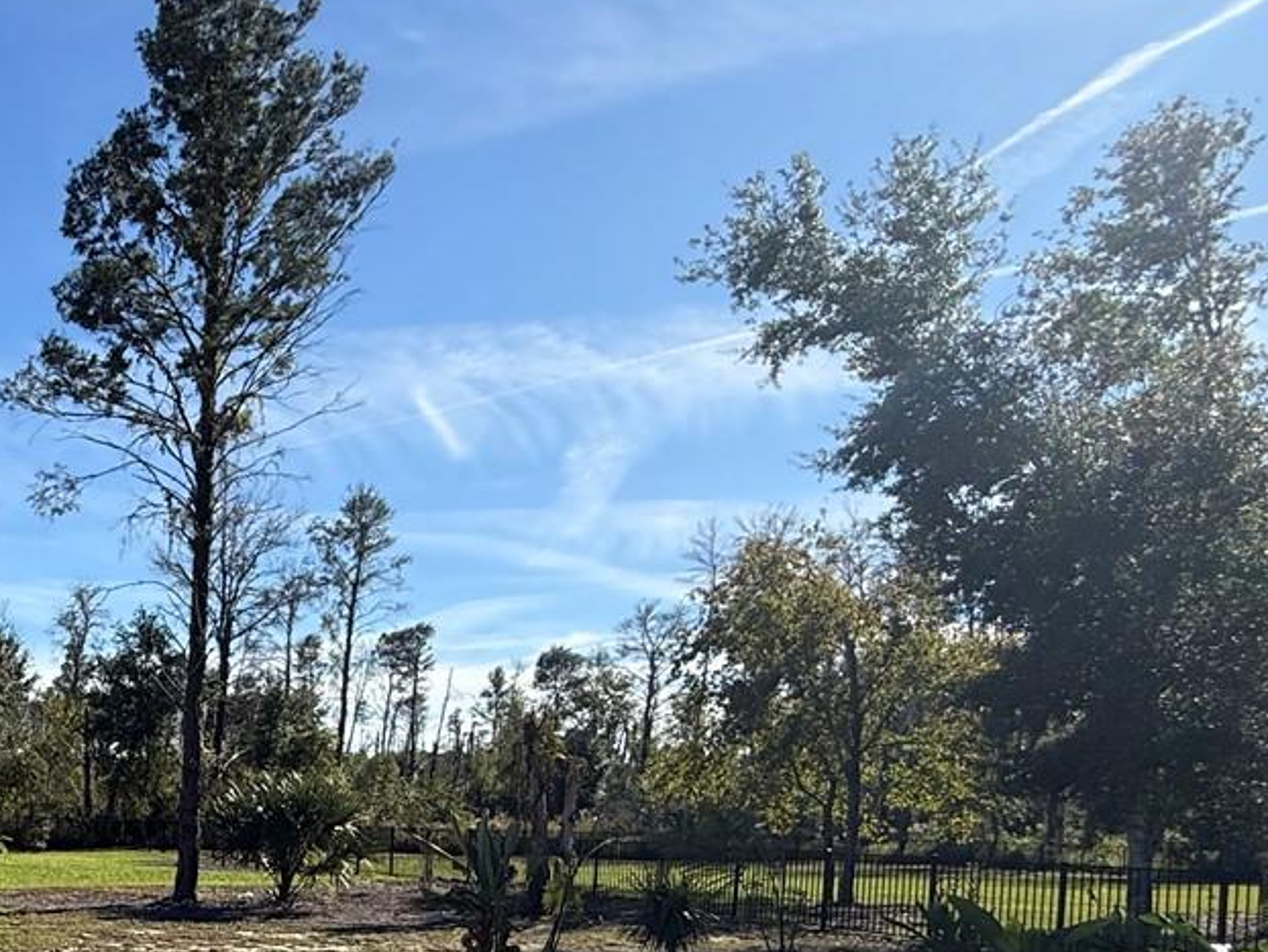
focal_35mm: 36
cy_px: 842
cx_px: -161
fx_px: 1319
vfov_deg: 37.3
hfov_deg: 40.3
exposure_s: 1/1795
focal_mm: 2.22
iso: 50
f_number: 2.2
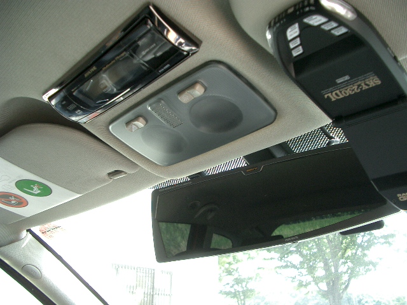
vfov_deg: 40.7
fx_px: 412
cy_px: 152
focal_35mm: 35
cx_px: 204
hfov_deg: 52.6
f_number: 2.6
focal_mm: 5.8
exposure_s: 1/40
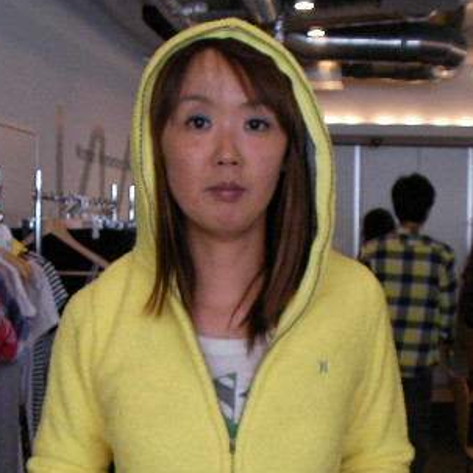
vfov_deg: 24.0
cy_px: 365
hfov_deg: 24.3
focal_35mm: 71
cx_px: 229
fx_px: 1098
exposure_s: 1/30.1
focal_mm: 6.3
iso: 147
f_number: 3.5
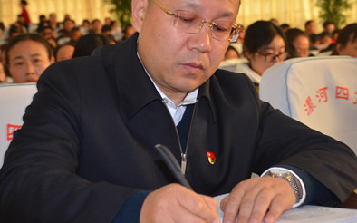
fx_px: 768
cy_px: 88
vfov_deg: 16.5
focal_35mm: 79
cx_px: 171
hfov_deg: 26.2
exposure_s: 1/60
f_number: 4.2
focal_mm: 34
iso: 800
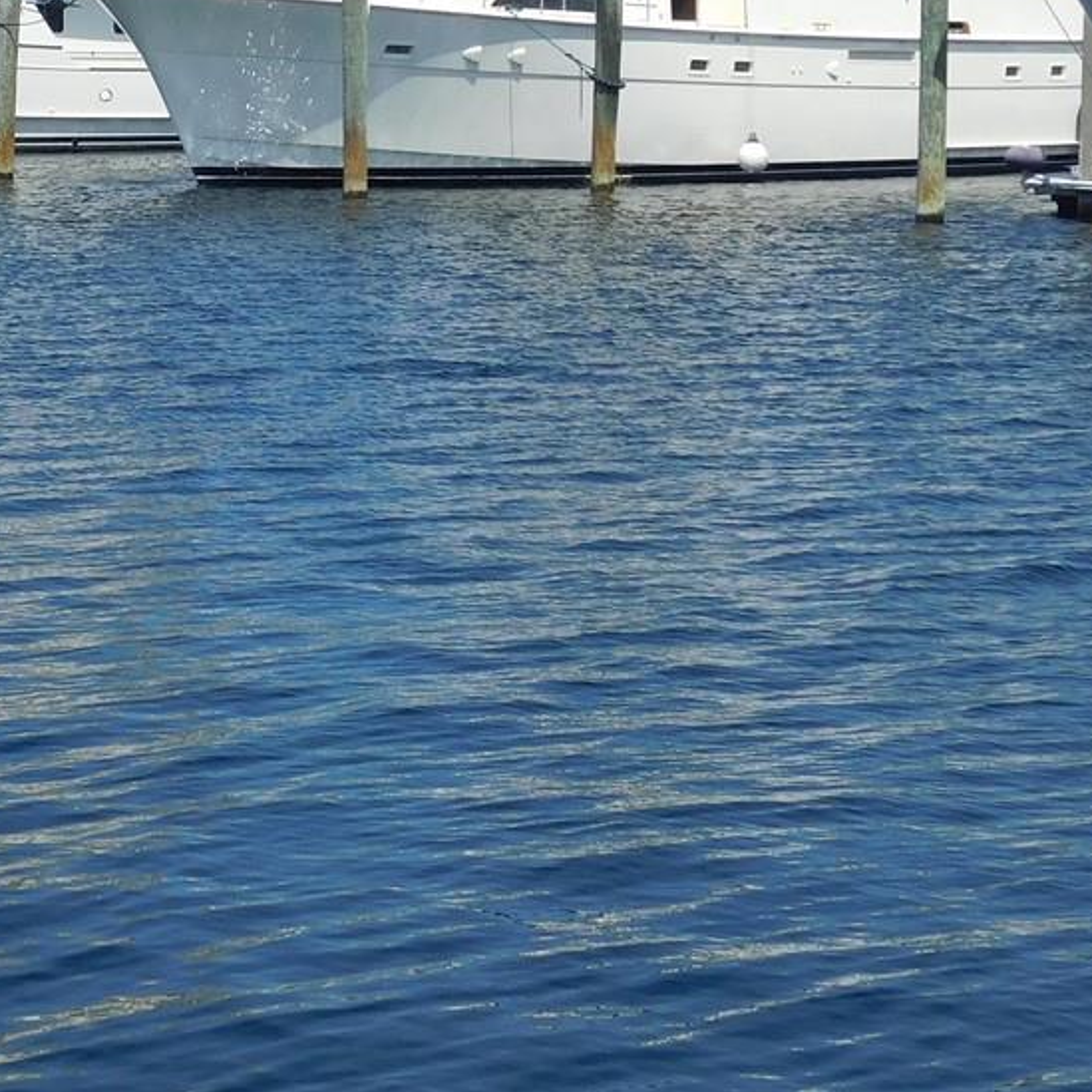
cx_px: 72
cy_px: 284
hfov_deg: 14.8
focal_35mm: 116
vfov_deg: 15.0
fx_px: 4140
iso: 125
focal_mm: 8
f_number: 7.4
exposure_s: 1/400
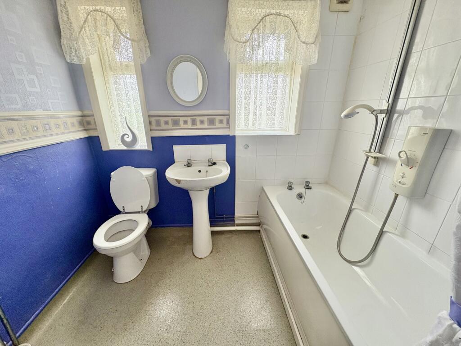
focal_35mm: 14
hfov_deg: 102.1
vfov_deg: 85.7
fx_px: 186
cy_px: 173
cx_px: 230
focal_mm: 2.22
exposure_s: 1/95
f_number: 2.2
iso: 250
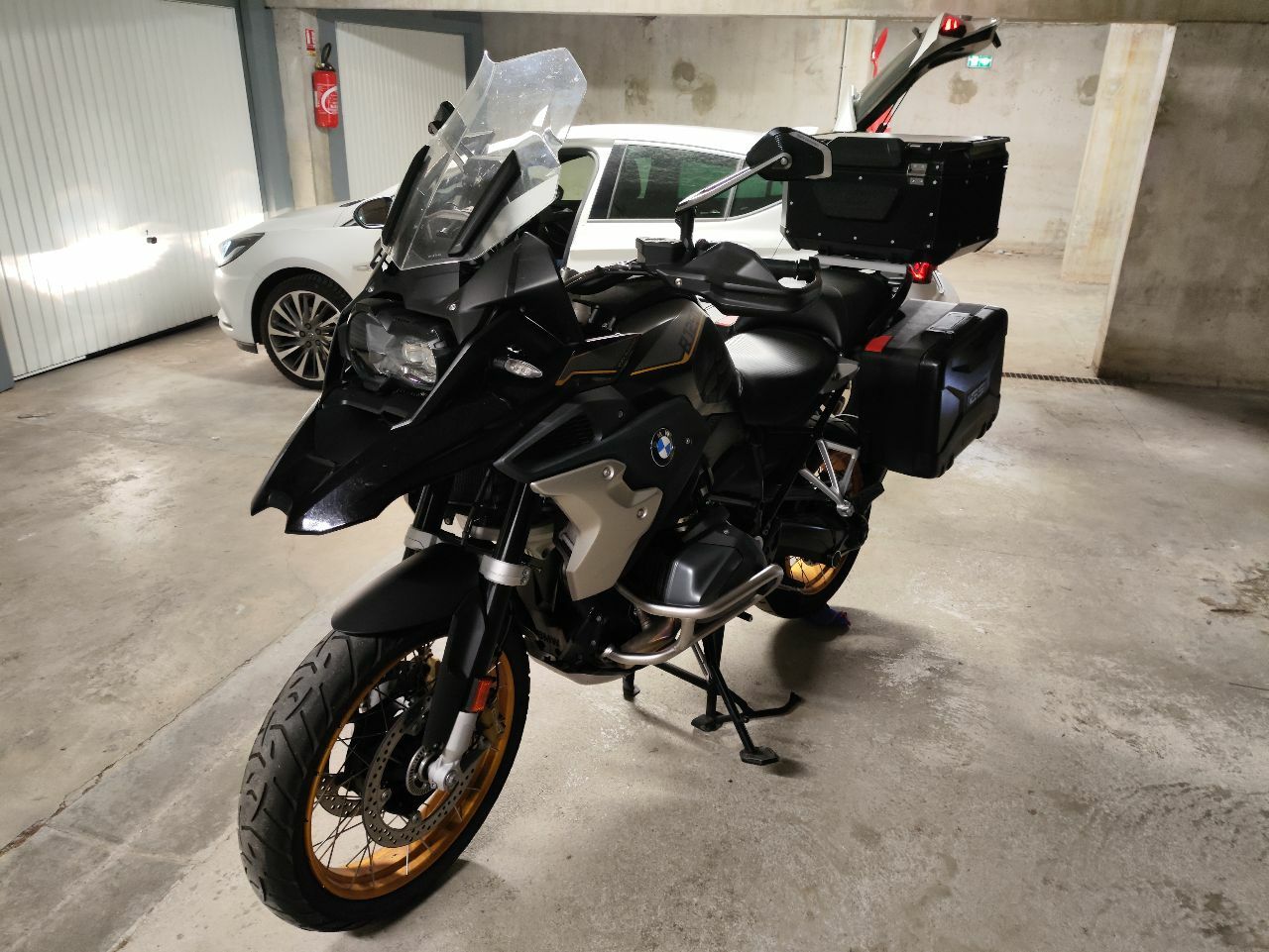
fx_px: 880
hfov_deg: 71.6
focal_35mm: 24
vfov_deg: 56.8
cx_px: 634
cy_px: 476
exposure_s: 1/25
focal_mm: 4.68
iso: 194
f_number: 1.8
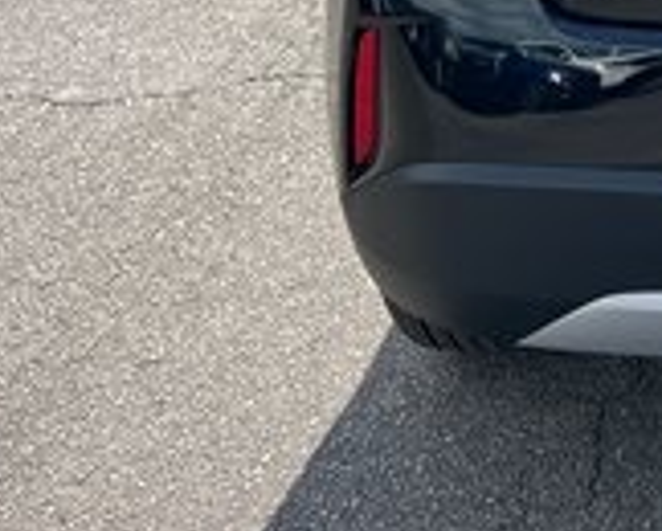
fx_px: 1962
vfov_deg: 14.3
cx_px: 1050
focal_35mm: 100
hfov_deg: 17.0
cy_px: -294
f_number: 1.5
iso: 50
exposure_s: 1/1838
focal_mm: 5.7
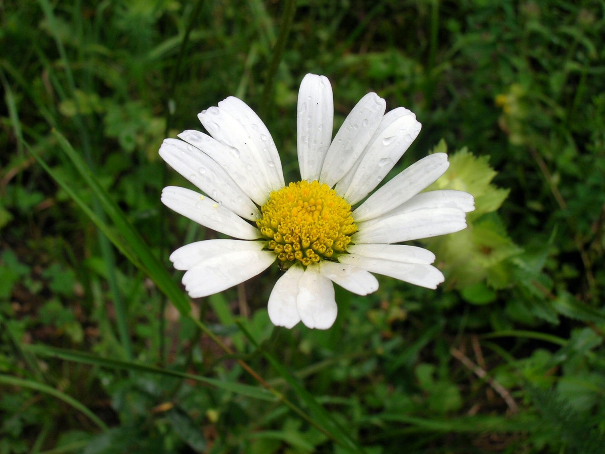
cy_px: 227
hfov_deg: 41.2
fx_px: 804
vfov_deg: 31.5
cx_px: 302
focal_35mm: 46
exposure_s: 1/130
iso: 50
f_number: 5.4
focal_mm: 7.7
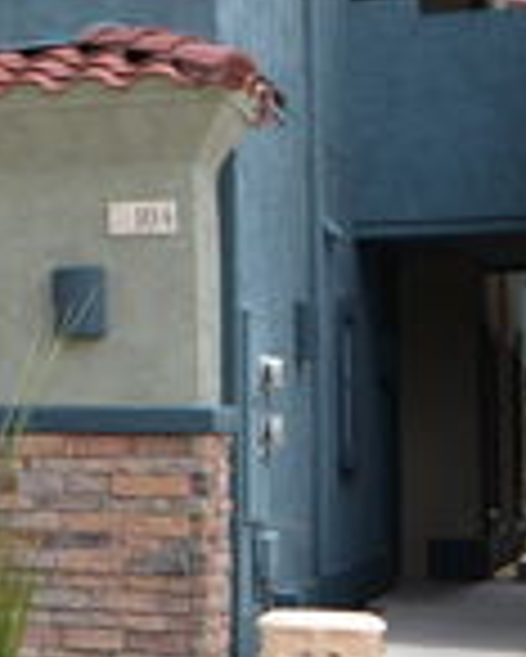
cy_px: 281
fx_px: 1924
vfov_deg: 19.3
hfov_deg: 12.5
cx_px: -701
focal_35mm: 99
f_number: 5.6
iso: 100
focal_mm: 18
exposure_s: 1/125
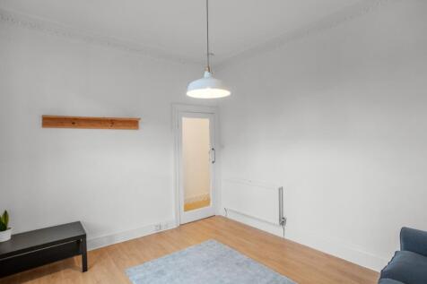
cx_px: 214
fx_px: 213
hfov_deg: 90.0
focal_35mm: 18
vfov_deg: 67.3
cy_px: 142
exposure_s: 1/3
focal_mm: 18
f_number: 9
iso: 200
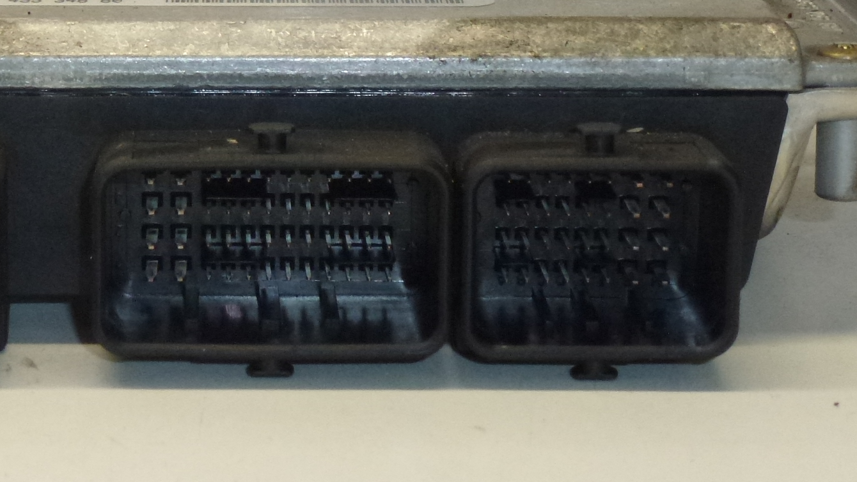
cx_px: 220
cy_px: -25
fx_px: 2886
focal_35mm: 127
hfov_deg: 16.8
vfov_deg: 9.5
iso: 400
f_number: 4.5
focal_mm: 10.9
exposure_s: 1/125
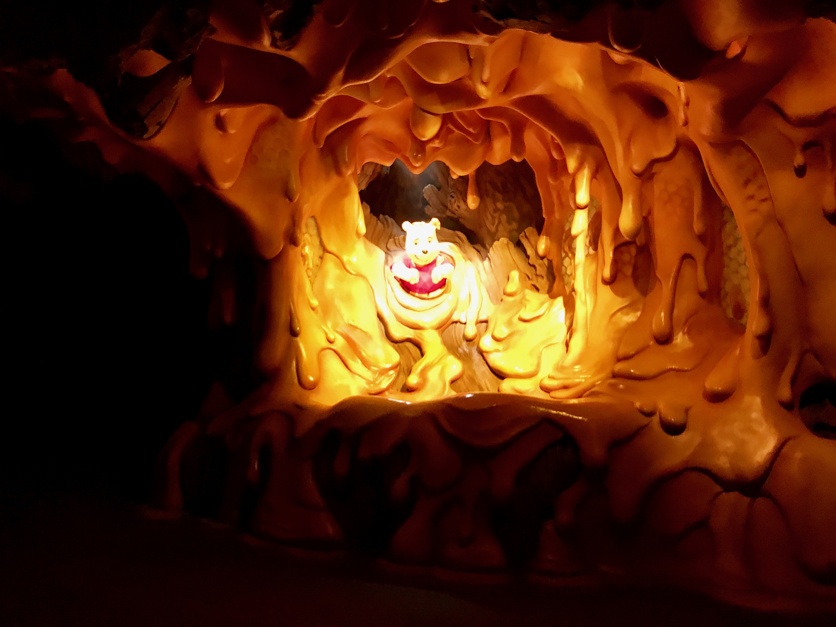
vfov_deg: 49.7
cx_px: 418
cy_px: 314
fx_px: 676
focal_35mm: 28
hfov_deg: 63.4
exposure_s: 1/14
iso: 100
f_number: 1.8
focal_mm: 3.99
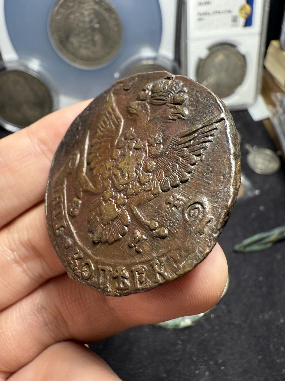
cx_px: 142
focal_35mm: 24
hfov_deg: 56.8
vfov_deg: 71.6
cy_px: 190
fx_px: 263
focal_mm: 2.22
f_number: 2.2
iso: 125
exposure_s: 1/68
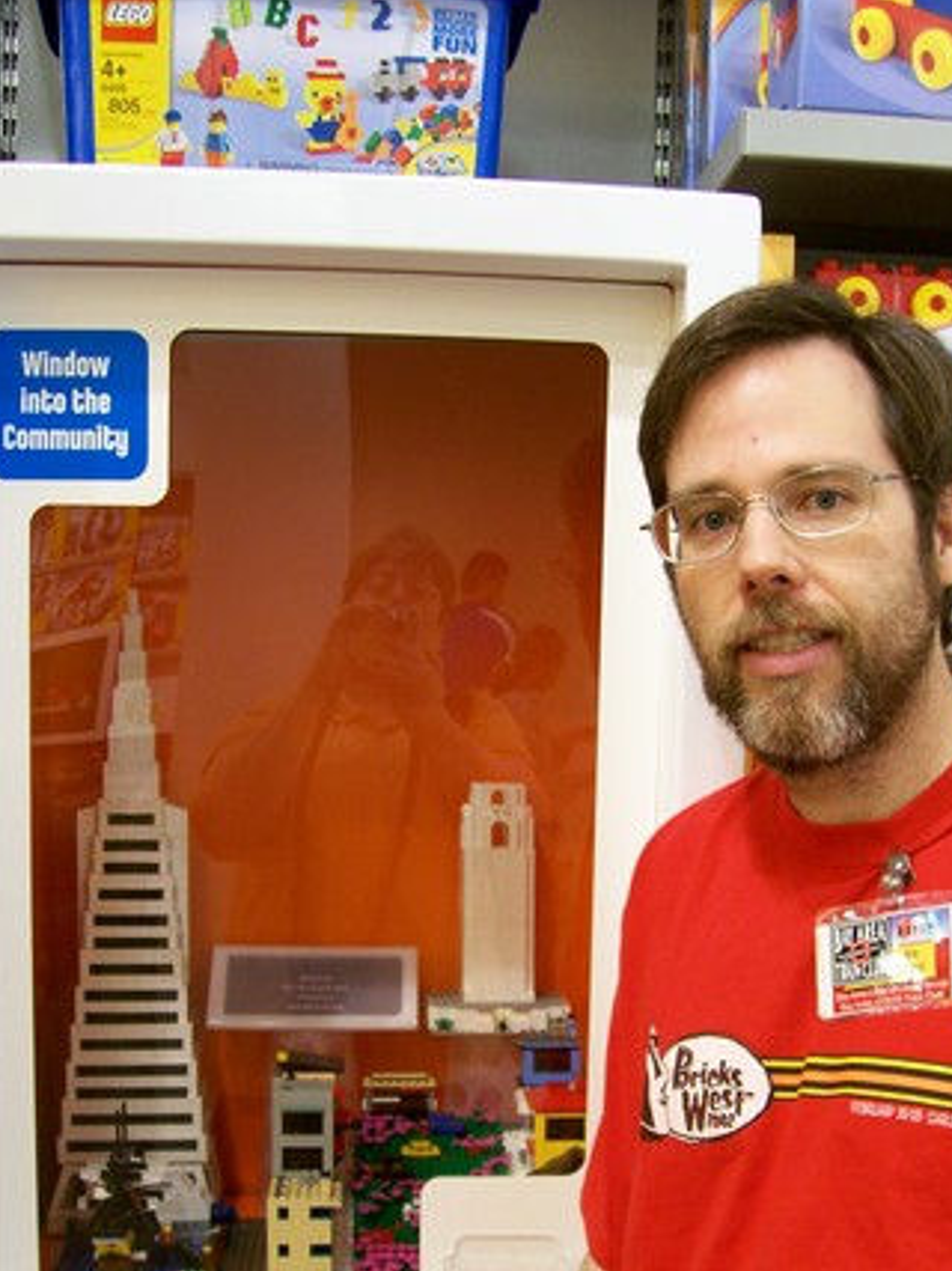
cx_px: 559
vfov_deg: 36.9
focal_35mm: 51
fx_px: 1871
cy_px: 890
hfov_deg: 28.5
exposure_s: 1/32
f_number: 2.7
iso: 112
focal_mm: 5.6
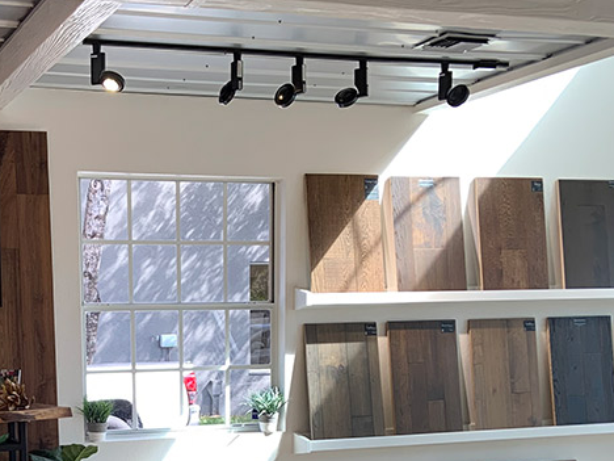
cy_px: 474
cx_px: 155
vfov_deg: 23.3
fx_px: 1064
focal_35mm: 60
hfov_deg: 31.6
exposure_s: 1/120
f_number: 1.8
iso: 32
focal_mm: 4.25
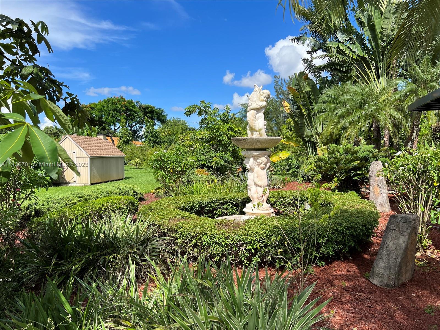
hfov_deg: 67.3
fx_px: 330
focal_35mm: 26
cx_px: 220
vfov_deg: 53.1
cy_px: 165
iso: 50
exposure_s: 1/3165
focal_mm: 5.7
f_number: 1.5
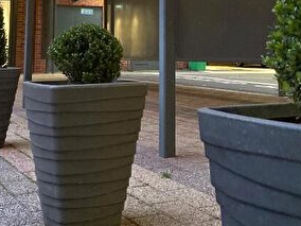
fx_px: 557
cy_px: -34
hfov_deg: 30.3
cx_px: 158
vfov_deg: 21.5
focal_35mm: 64
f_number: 1.8
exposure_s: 1/25
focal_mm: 4.25
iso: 800
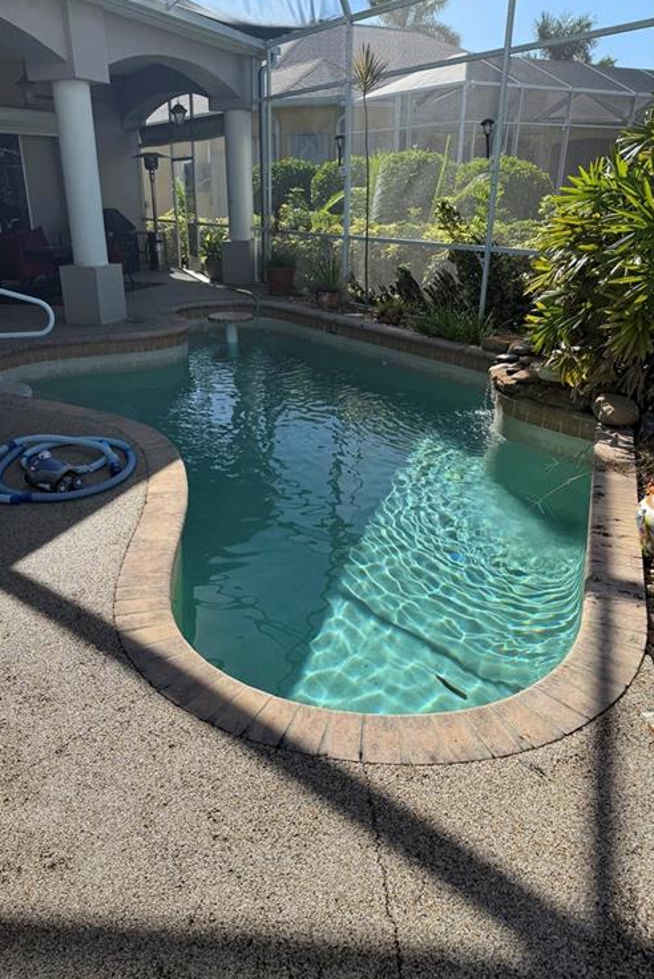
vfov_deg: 69.4
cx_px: 274
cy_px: 494
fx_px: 708
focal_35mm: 26
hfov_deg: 49.4
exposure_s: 1/2703
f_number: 1.78
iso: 80
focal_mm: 6.76
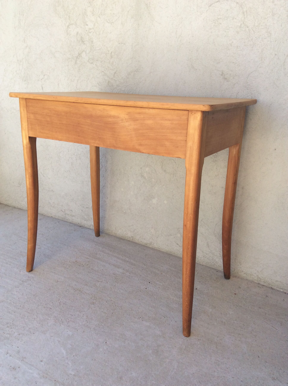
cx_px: 144
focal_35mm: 32
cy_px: 193
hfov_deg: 44.1
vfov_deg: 56.9
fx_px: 356
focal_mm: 3.3
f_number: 2.4
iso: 32
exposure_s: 1/502
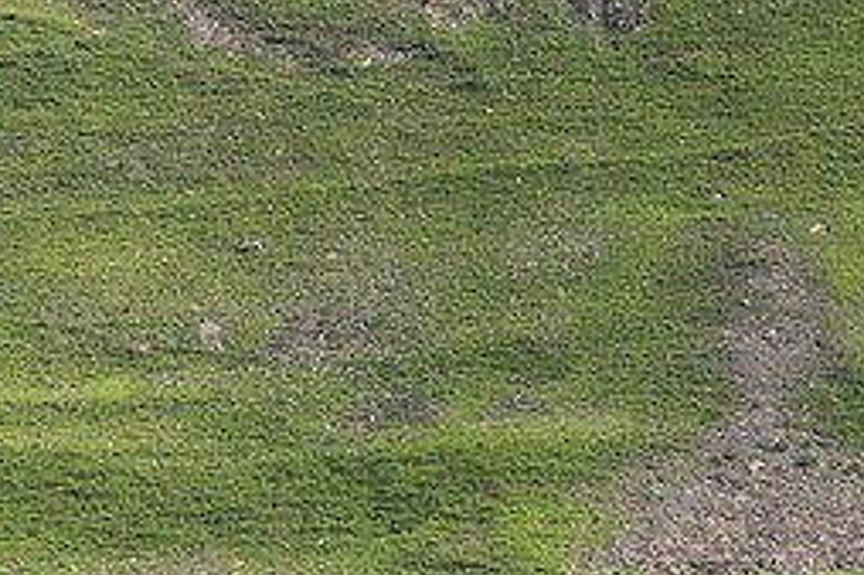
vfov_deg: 1.7
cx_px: 2510
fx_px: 19643
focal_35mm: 819
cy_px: -276
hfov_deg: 2.5
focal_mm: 130
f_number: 11
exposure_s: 1/250
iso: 200
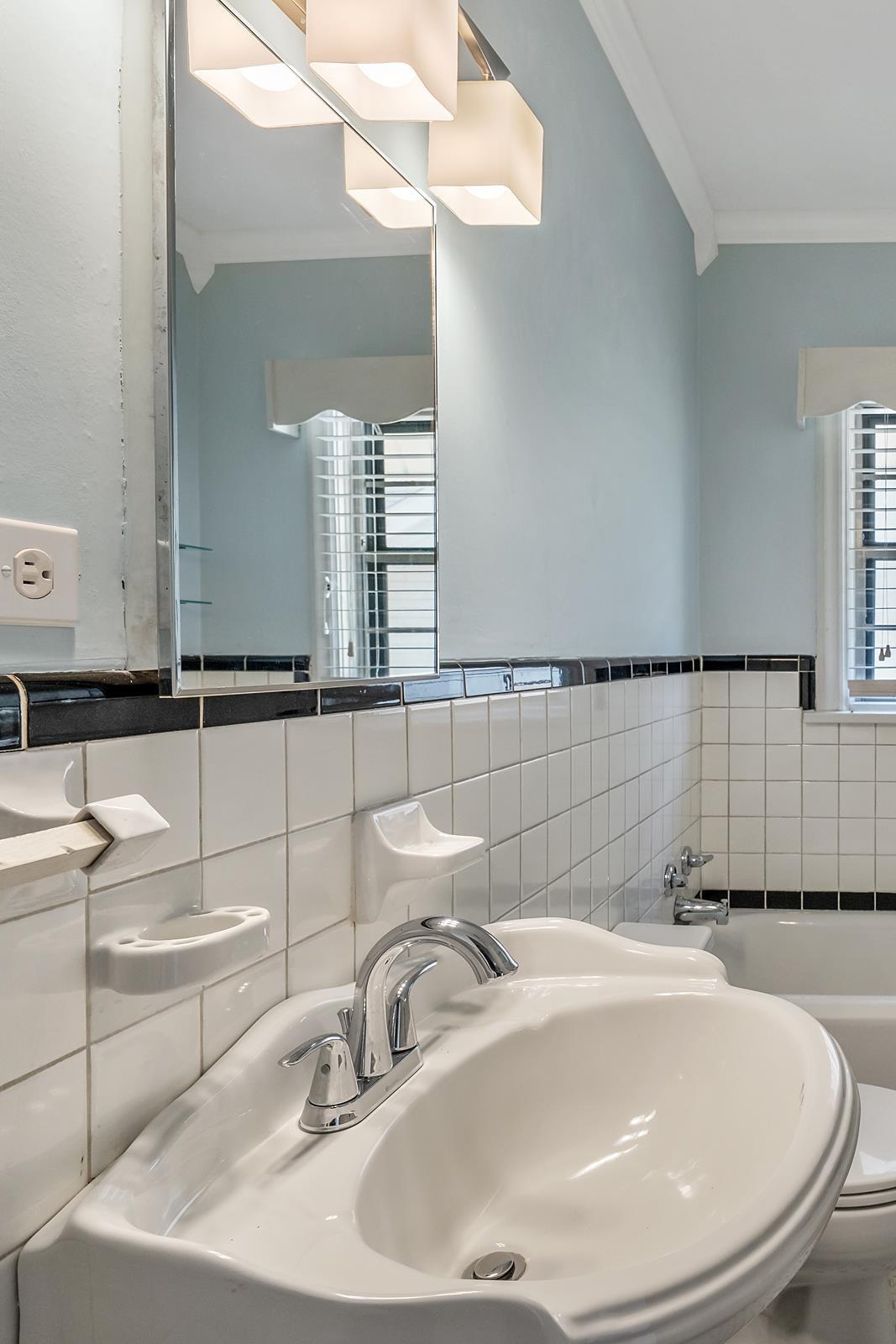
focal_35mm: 25
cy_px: 653
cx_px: 841
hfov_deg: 45.4
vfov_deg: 71.5
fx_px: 933
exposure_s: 1/50
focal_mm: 16
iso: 800
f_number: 8
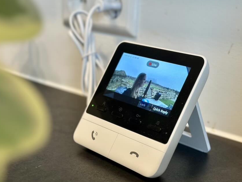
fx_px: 399
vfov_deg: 25.6
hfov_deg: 33.8
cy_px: 104
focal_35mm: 57
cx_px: 126
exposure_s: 1/50
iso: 200
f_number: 1.78
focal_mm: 6.86
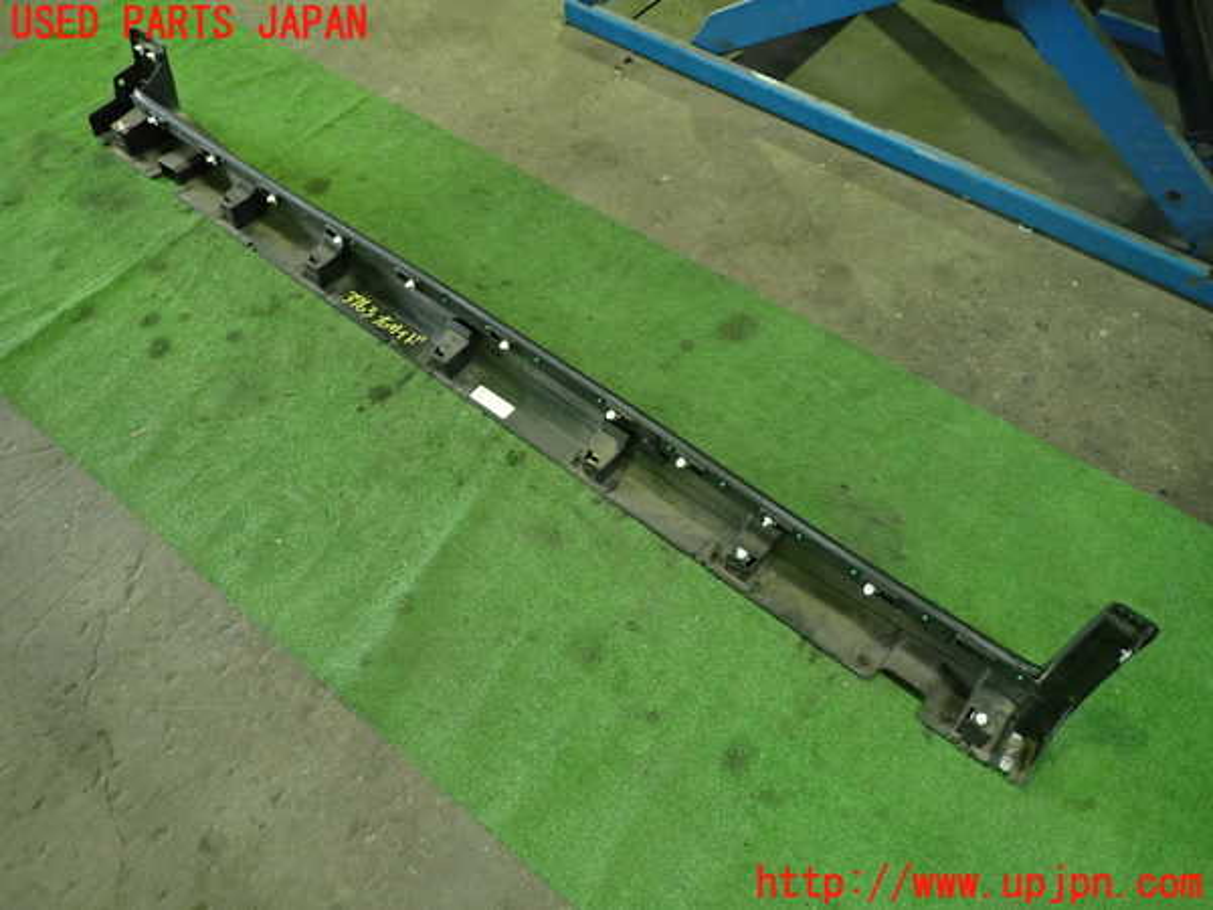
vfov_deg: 54.9
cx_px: 606
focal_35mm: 25
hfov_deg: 69.4
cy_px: 455
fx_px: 876
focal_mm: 4.5
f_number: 2
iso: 640
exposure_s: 1/30
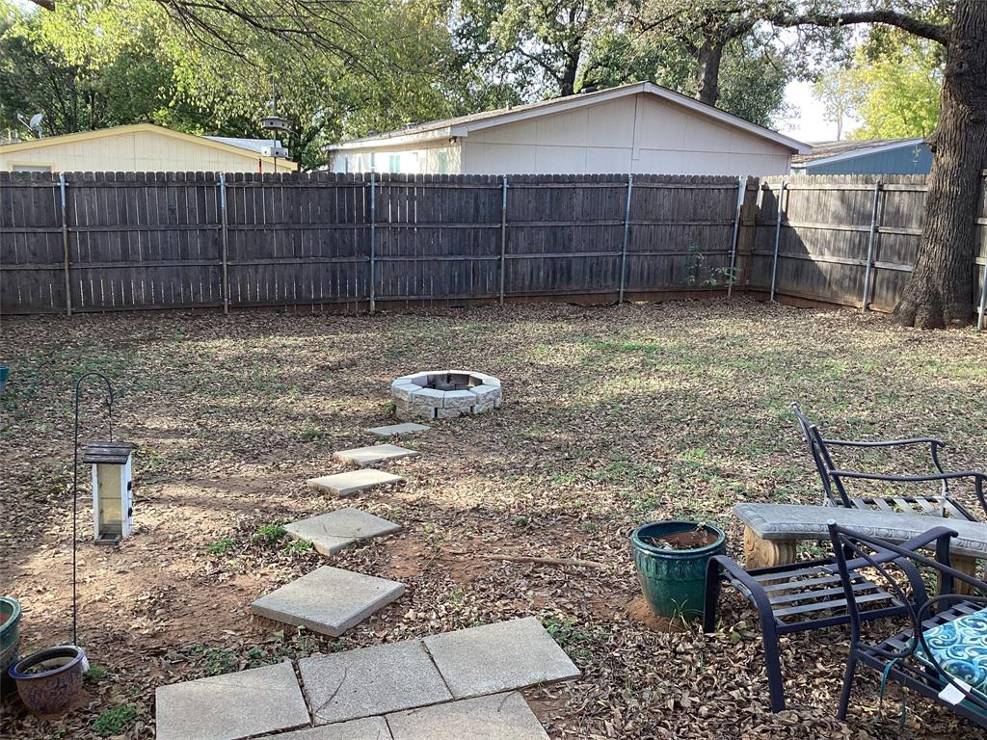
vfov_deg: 45.4
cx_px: 494
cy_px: 370
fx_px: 884
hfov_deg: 58.4
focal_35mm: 31
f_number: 2.4
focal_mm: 3.3
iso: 25
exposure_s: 1/100
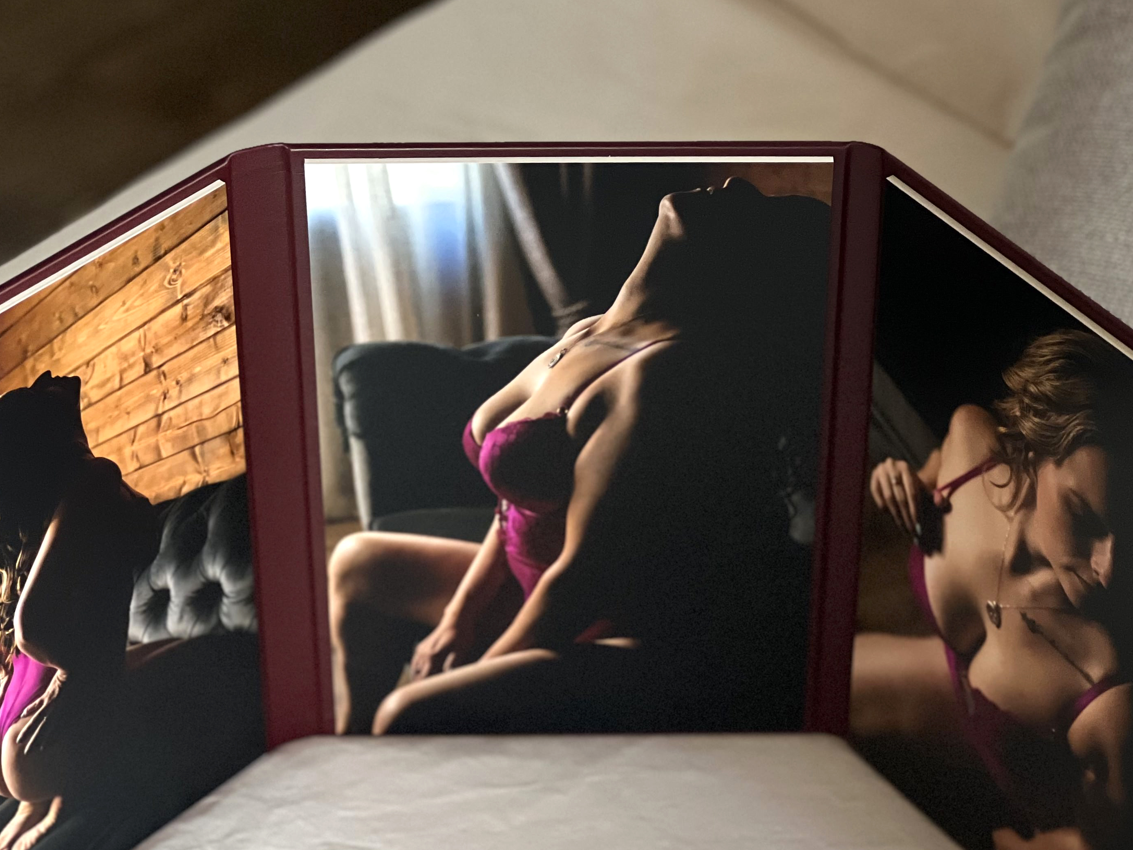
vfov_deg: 13.2
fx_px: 3666
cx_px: 551
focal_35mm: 112
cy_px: 525
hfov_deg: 17.6
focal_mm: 9
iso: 400
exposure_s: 1/33
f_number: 2.8
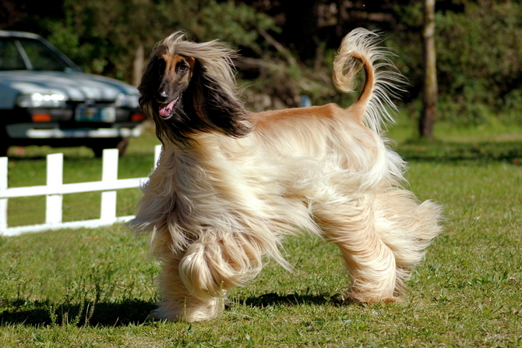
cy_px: 174
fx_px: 2435
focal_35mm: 168
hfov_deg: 12.2
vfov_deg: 8.2
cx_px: 261
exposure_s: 1/1600
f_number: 5
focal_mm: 112
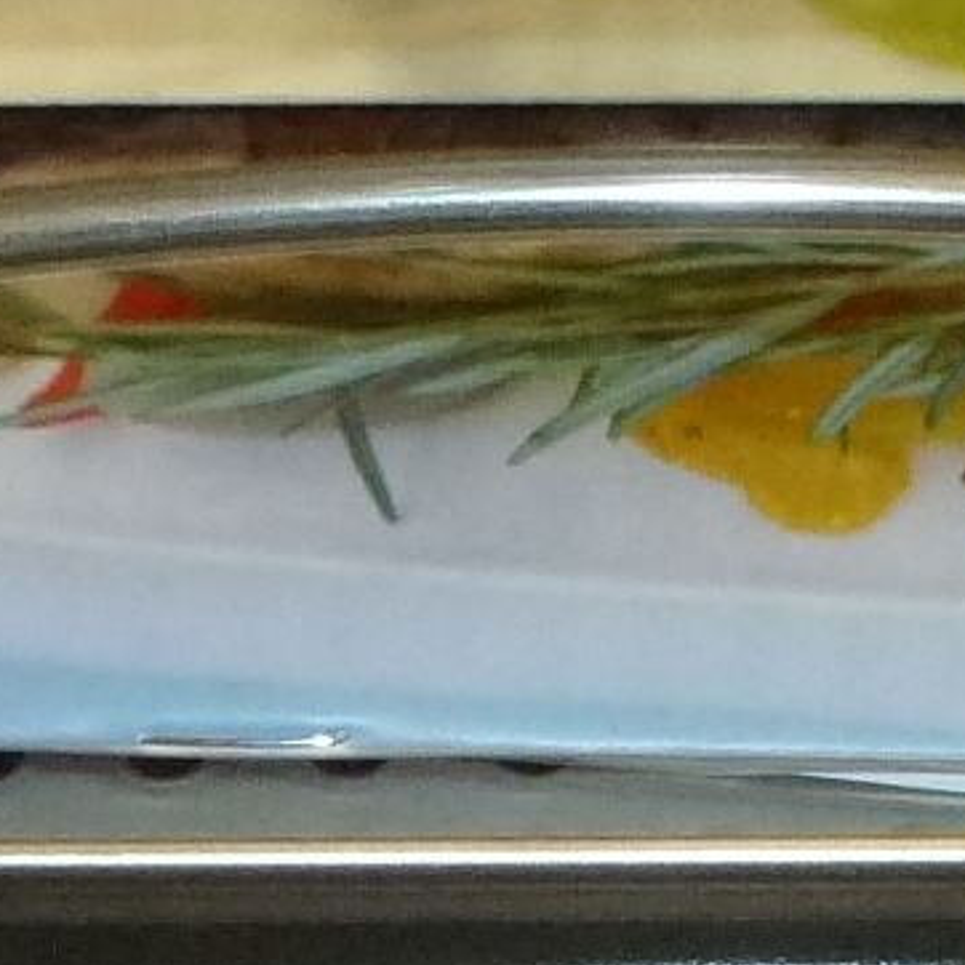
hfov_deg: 11.6
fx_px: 4731
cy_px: 661
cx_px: 280
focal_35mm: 150
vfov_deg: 11.6
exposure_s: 1/60
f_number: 3.3
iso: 400
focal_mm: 4.3
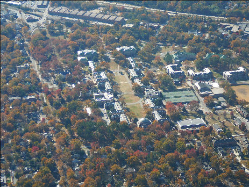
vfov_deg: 14.1
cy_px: 94
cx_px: 124
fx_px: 755
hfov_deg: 18.7
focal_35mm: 105
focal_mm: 15.6
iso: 80
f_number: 3.9
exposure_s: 1/320
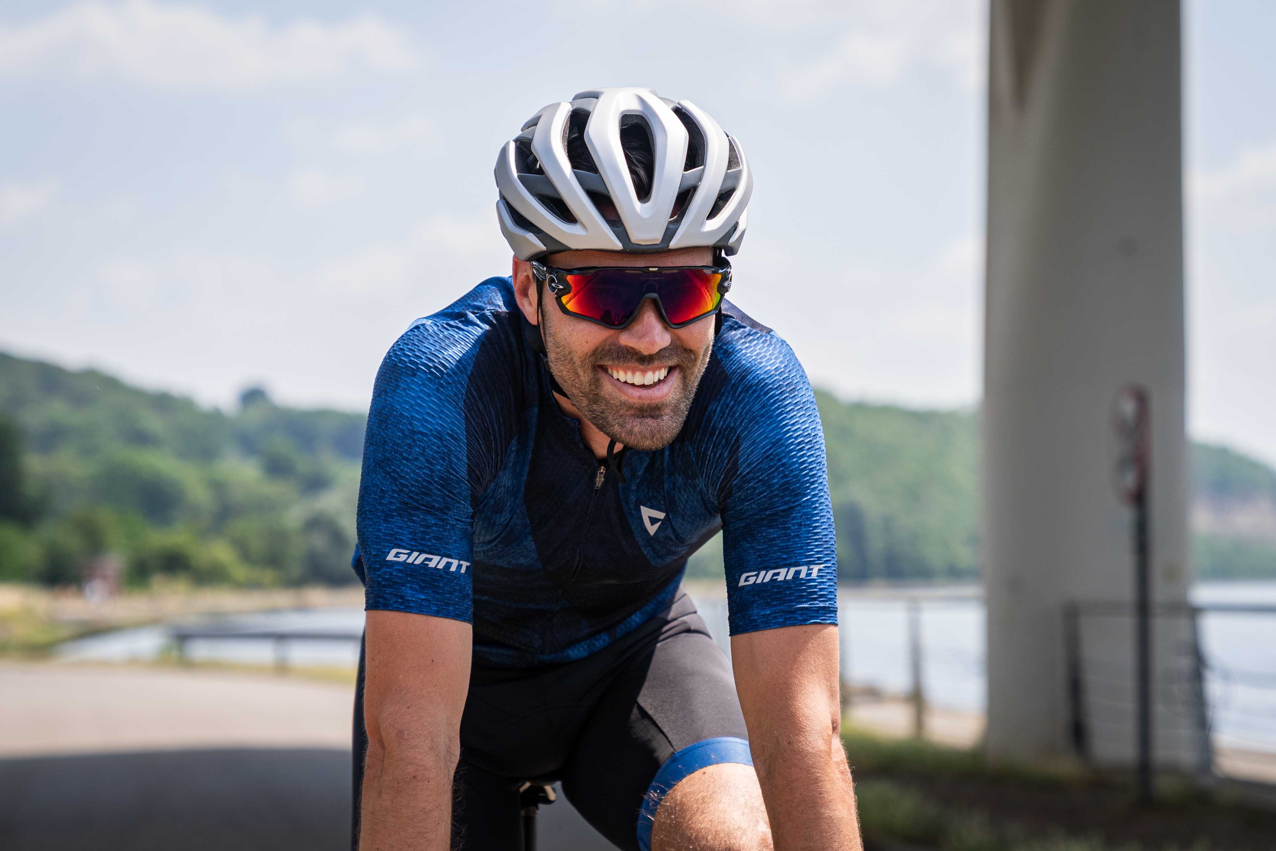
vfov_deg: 13.0
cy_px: 426
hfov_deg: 19.5
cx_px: 638
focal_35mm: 105
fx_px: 3721
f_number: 3.5
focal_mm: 70
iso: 100
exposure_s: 1/800
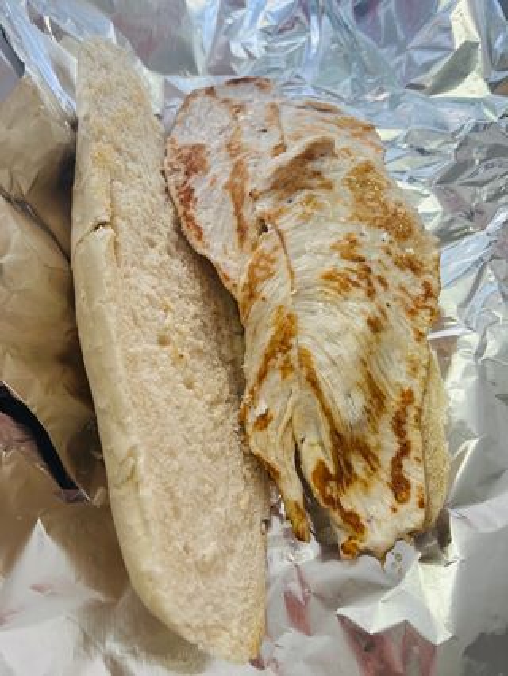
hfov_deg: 53.1
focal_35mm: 26
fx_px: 508
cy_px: 338
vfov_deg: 67.3
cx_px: 254
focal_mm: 5.1
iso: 64
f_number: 1.6
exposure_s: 1/100
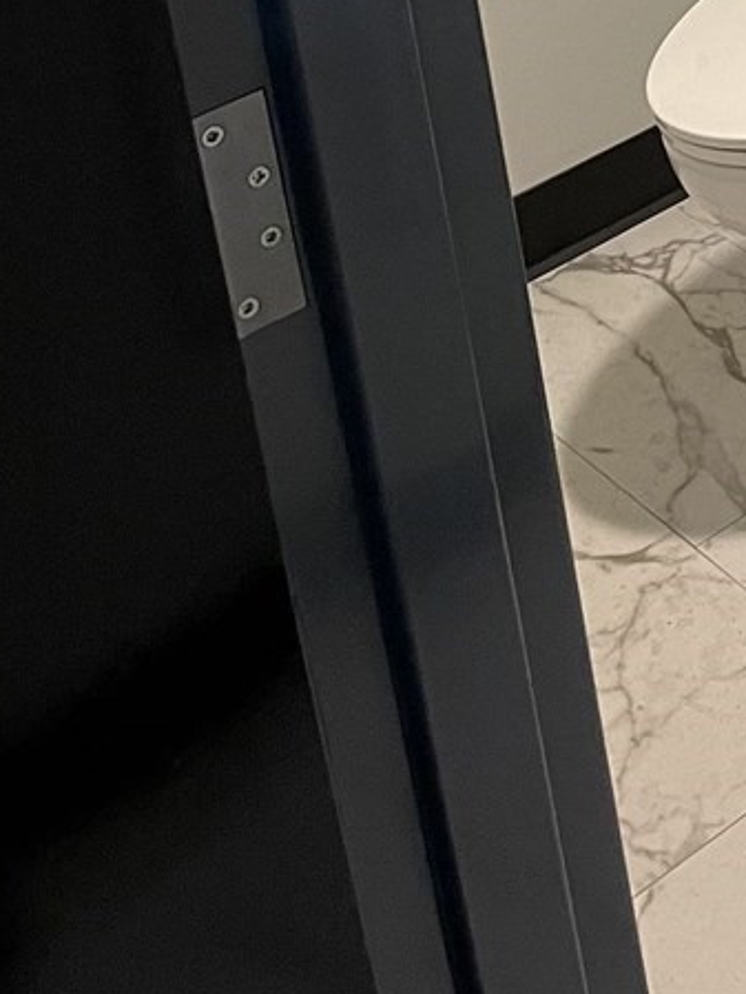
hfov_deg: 14.9
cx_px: 1251
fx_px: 2556
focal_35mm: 89
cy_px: -556
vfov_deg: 19.0
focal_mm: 4.2
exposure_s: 1/60
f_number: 1.6
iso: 160
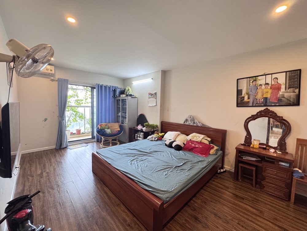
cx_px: 154
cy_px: 116
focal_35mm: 14
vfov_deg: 85.7
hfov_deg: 102.1
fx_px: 124
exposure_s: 1/60
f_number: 2.2
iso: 400
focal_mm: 2.22
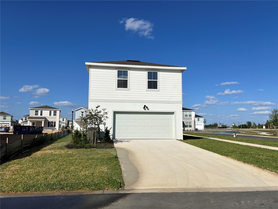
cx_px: 139
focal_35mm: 26
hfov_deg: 67.3
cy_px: 104
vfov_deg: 53.1
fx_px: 209
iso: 50
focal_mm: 5.7
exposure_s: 1/11364
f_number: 1.5
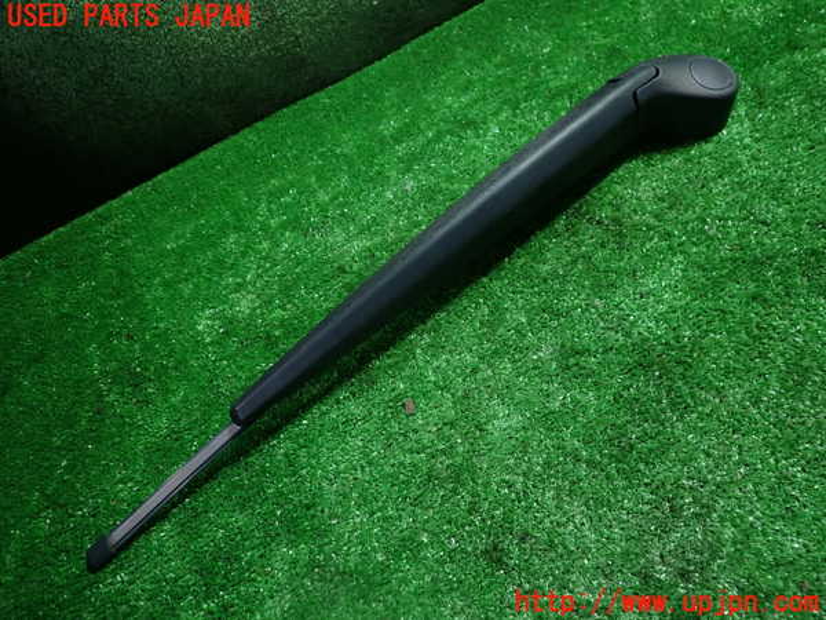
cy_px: 310
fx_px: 597
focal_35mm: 25
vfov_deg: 54.9
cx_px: 413
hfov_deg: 69.4
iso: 200
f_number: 2
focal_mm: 4.5
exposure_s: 1/30
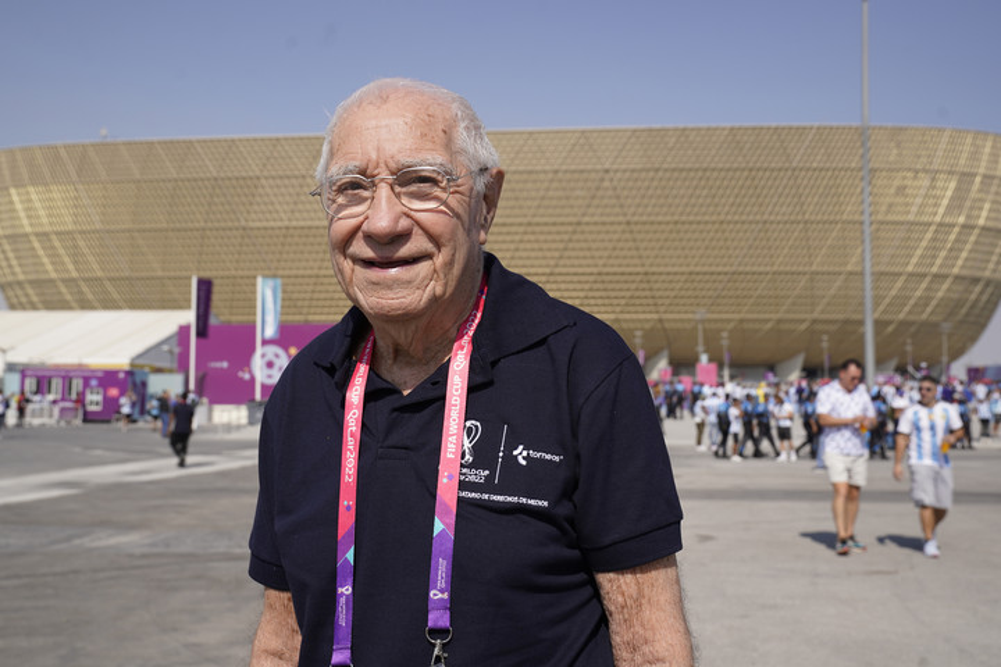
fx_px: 1140
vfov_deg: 32.6
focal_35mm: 41
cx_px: 500
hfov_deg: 47.4
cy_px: 334
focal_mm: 41
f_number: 7.1
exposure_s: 1/1000
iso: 200
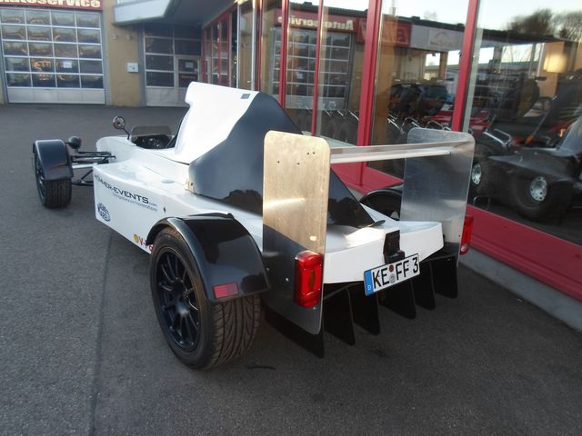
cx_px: 291
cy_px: 218
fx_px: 420
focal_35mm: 25
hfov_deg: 69.4
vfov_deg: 54.9
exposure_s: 1/90
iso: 80
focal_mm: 4.5
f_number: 2.5
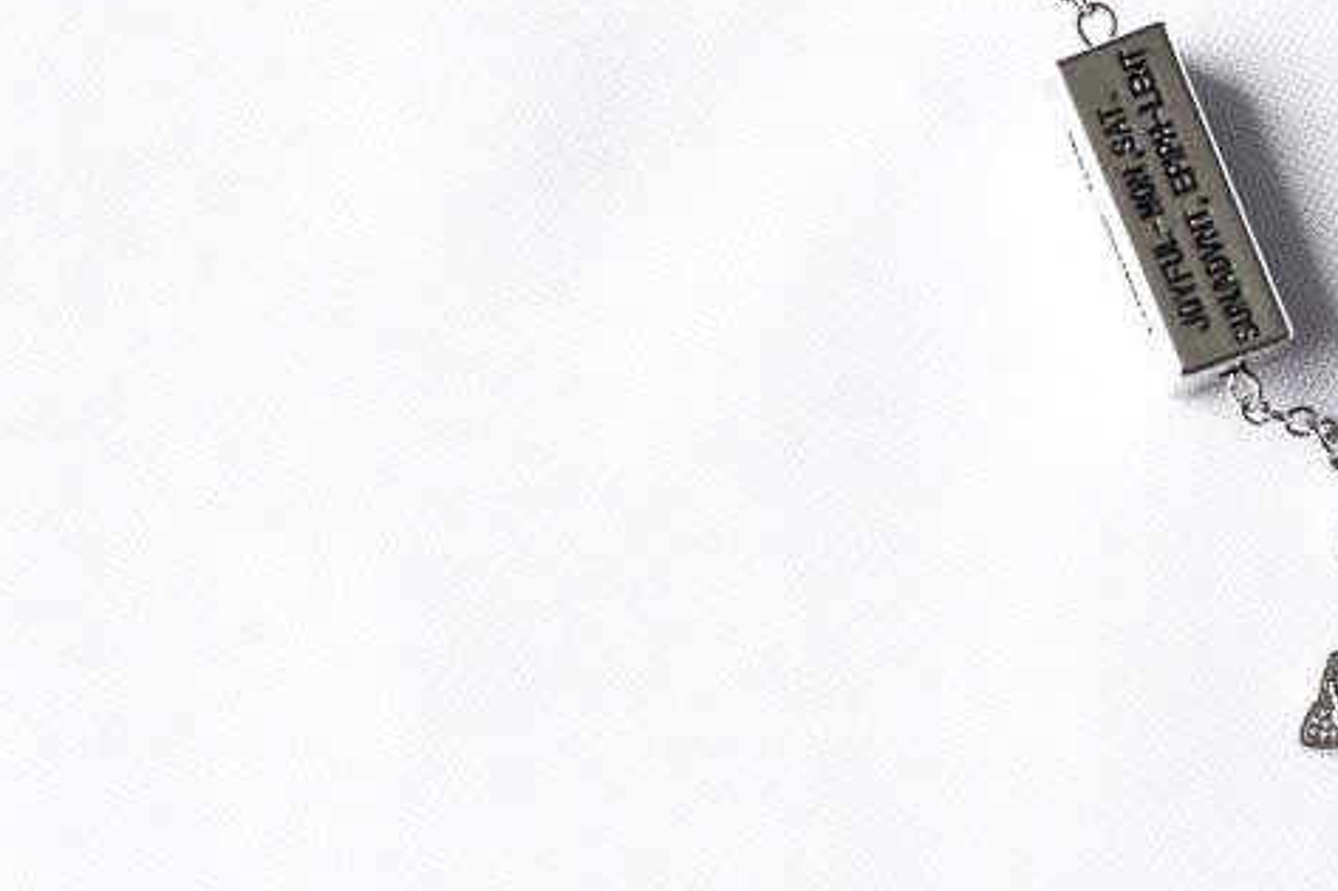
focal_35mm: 222
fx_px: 8248
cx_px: 818
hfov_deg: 9.3
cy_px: 206
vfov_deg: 6.2
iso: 64
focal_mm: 105
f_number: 4
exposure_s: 1/100
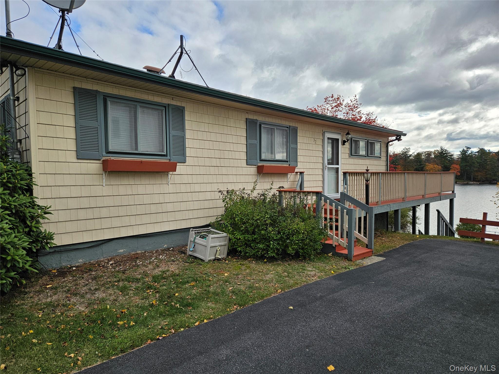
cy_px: 187
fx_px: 332
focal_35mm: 23
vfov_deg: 58.9
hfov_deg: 73.9
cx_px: 250
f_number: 1.8
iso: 32
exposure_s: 1/1453
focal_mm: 5.4
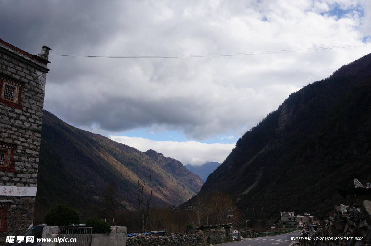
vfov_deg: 38.3
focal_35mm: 34
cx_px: 186
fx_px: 355
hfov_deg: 55.2
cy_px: 123
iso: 100
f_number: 13
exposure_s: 1/125
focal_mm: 23
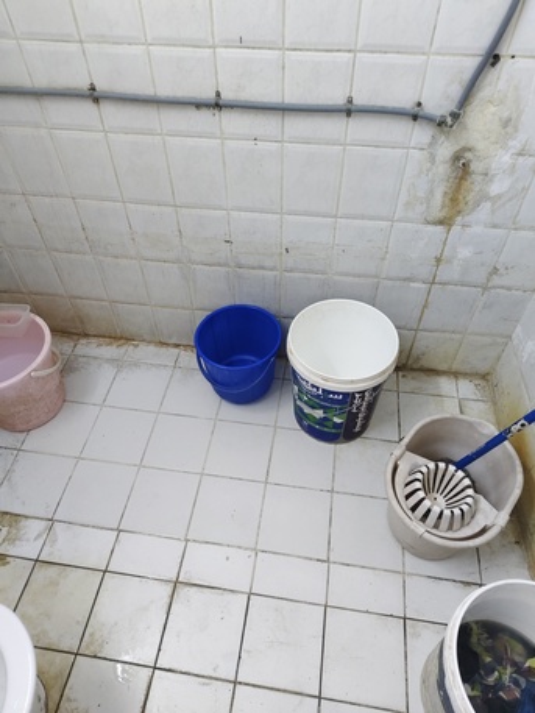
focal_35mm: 23
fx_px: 474
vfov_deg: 73.9
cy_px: 356
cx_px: 268
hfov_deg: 58.9
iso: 384
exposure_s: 1/100
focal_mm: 5.56
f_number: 1.88
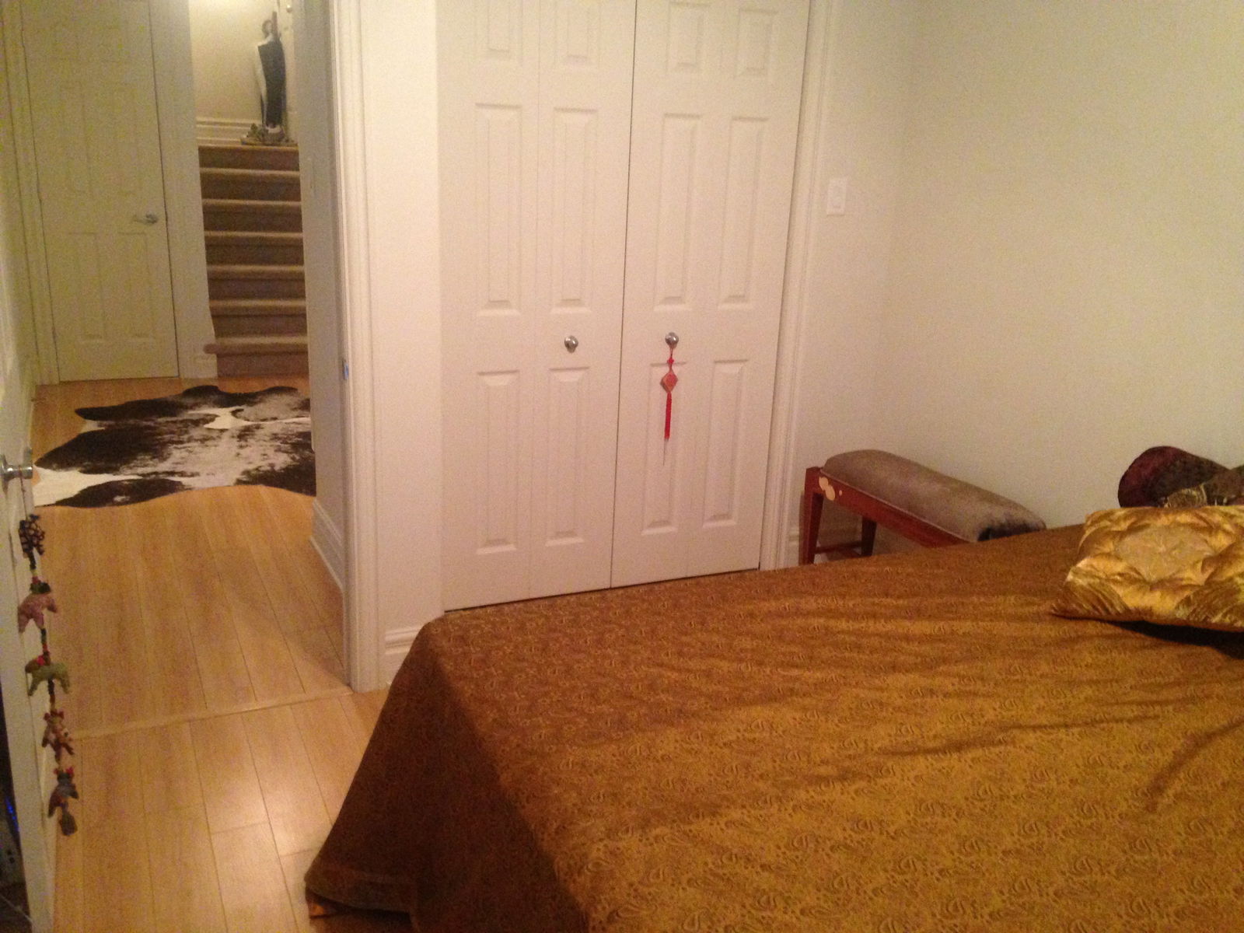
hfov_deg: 55.4
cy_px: 466
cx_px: 622
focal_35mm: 33
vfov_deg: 42.9
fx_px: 1186
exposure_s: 1/15
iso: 500
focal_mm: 4.12
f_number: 2.4
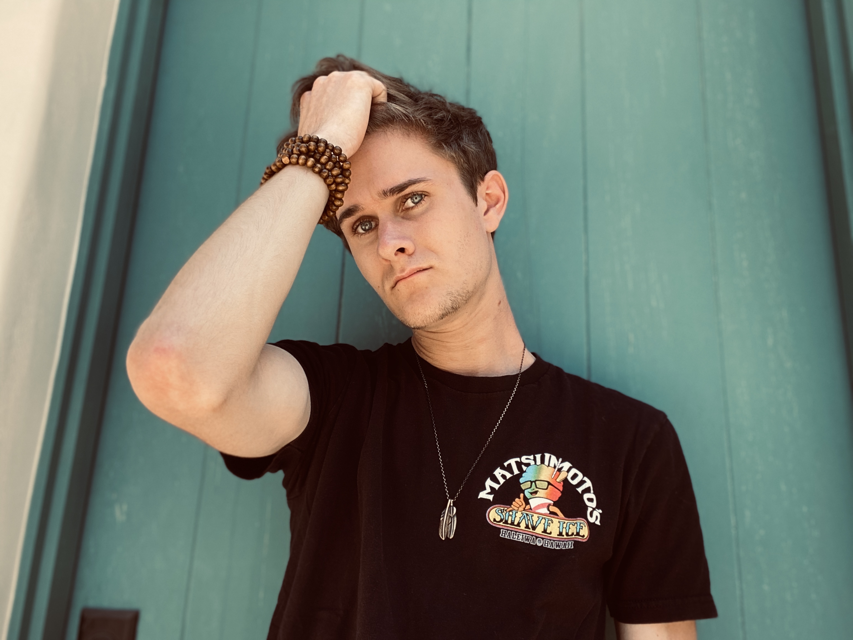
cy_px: 320
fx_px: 739
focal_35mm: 30
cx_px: 426
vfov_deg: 46.8
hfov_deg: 60.0
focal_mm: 2.71
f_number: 2.2
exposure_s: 1/172
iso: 25
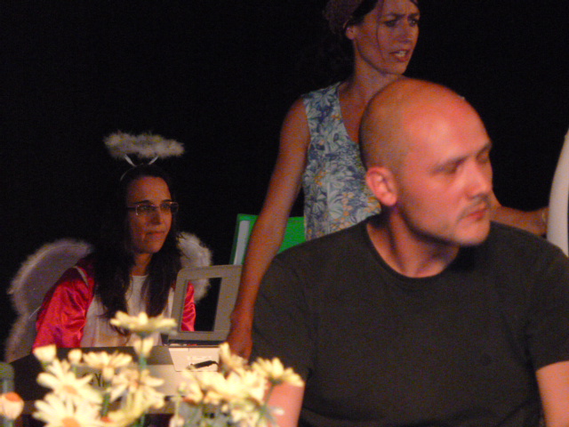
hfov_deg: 9.5
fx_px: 3435
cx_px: 284
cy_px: 214
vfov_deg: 7.1
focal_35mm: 209
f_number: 5.8
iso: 1000
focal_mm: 37.3
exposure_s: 1/60
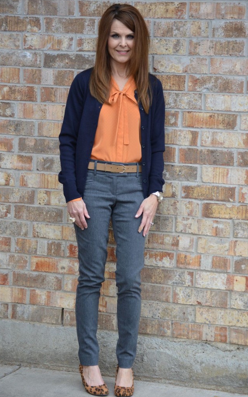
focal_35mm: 102
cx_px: 125
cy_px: 197
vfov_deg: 20.4
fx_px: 1102
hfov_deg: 12.8
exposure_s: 1/320
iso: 400
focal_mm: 66
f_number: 4.5
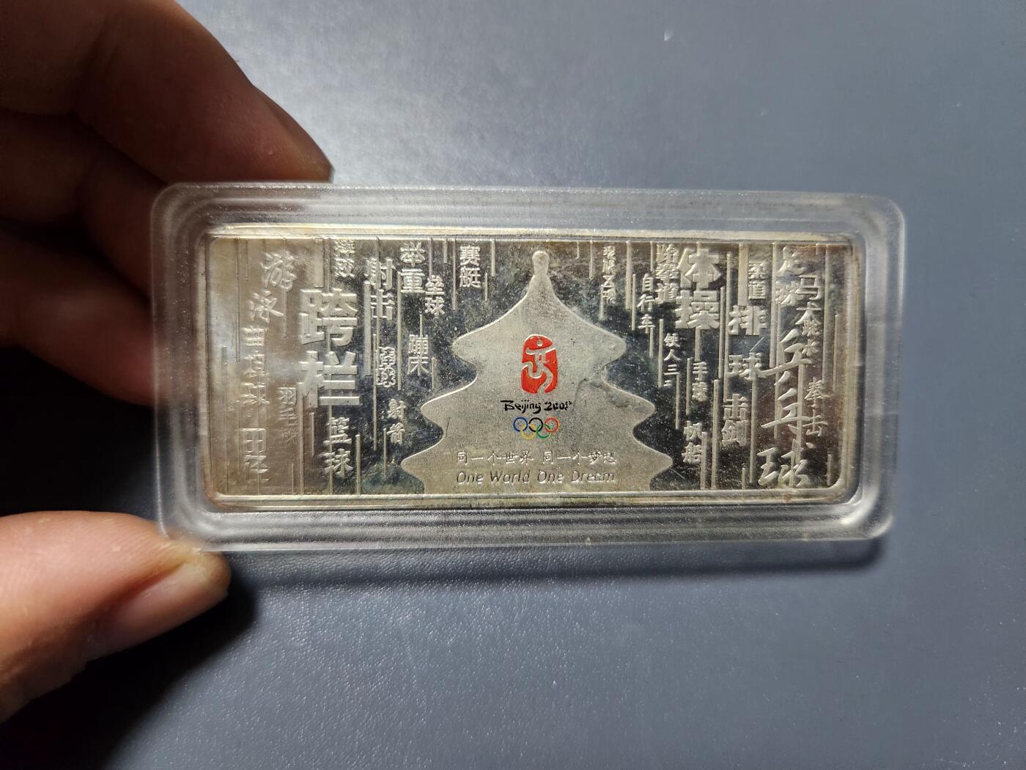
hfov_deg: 73.9
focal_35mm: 23
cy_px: 385
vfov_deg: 58.9
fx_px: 682
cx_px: 513
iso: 800
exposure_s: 1/50.3
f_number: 1.8
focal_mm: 5.4
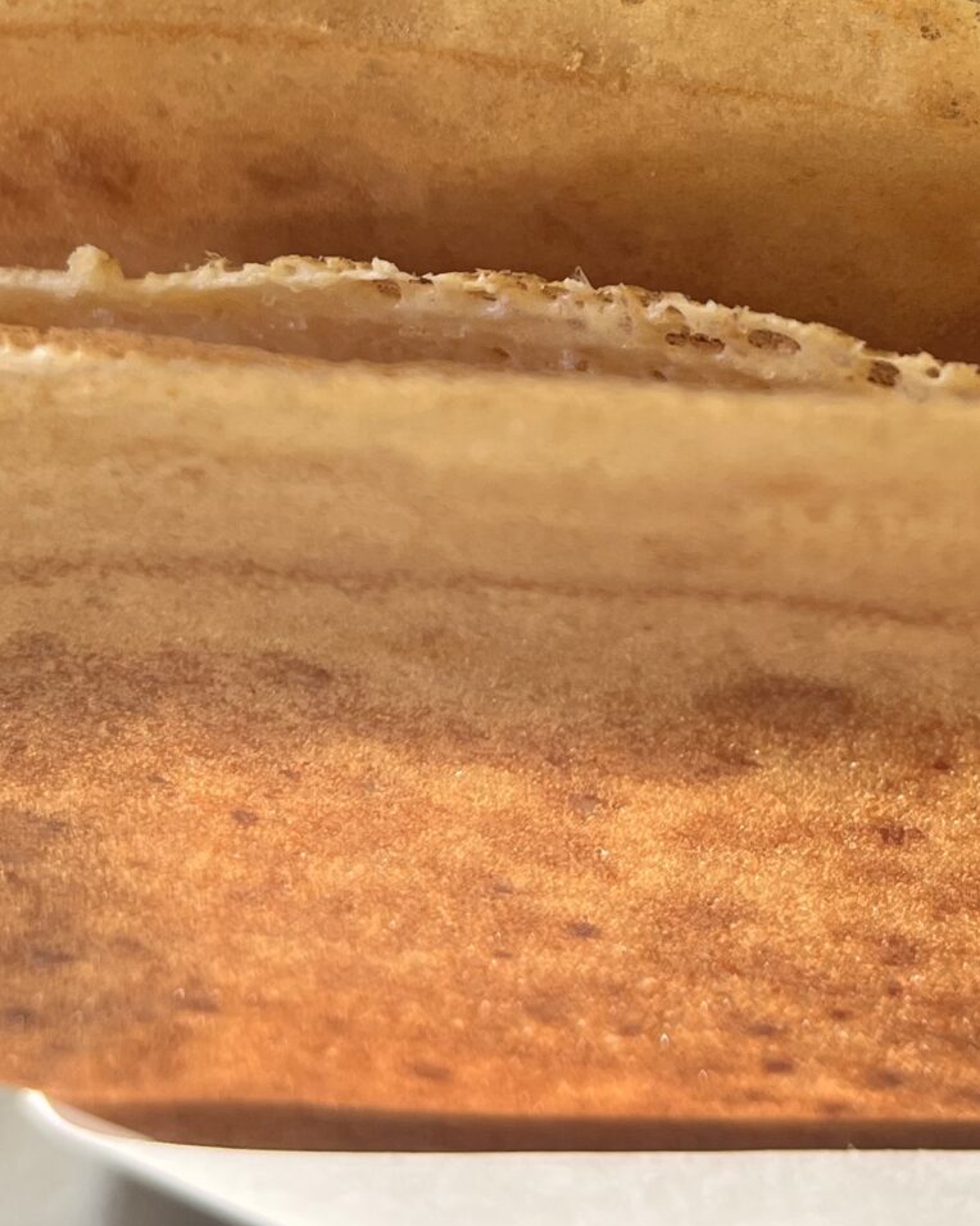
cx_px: 657
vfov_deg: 27.0
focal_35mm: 68
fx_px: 2465
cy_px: 141
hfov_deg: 22.4
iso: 50
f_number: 1.6
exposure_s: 1/566
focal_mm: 5.1
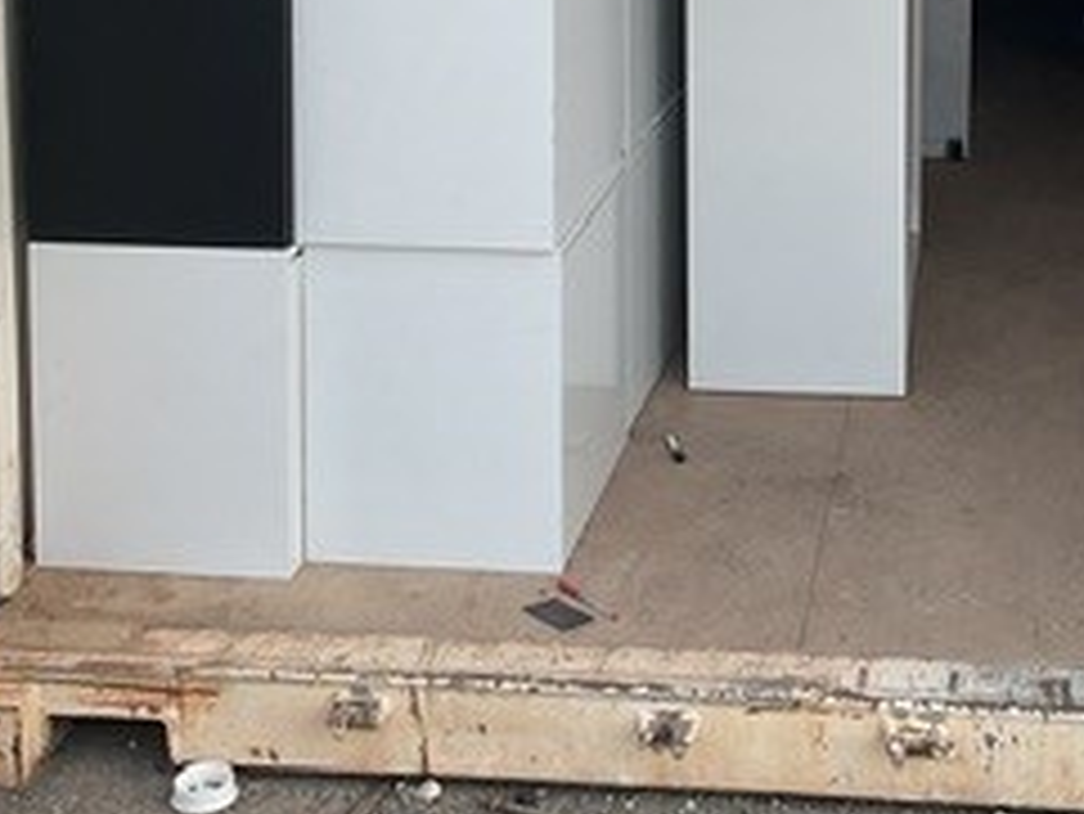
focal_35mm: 77
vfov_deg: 18.2
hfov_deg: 25.1
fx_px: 2412
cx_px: 796
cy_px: -144
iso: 16
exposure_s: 1/419
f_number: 1.8
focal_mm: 3
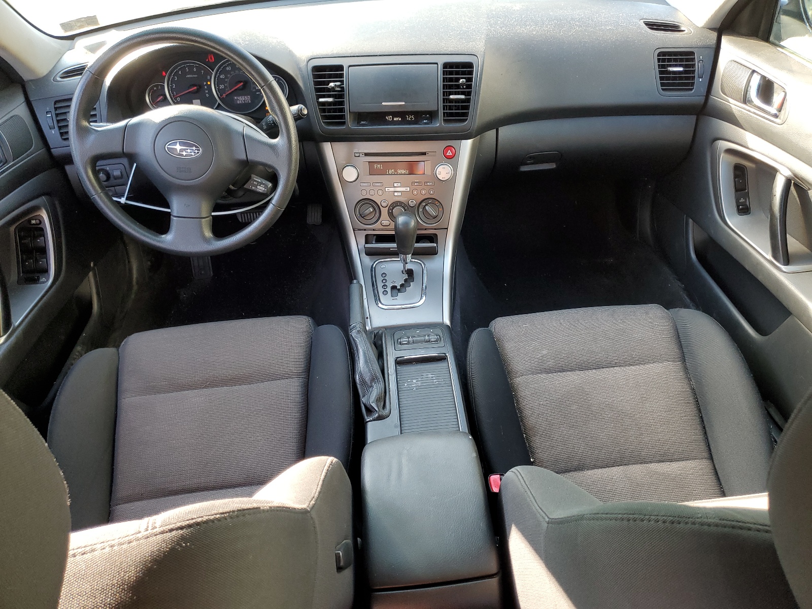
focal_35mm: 26
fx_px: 610
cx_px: 406
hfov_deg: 67.3
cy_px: 304
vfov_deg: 53.1
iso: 75
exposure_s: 1/120
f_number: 1.5
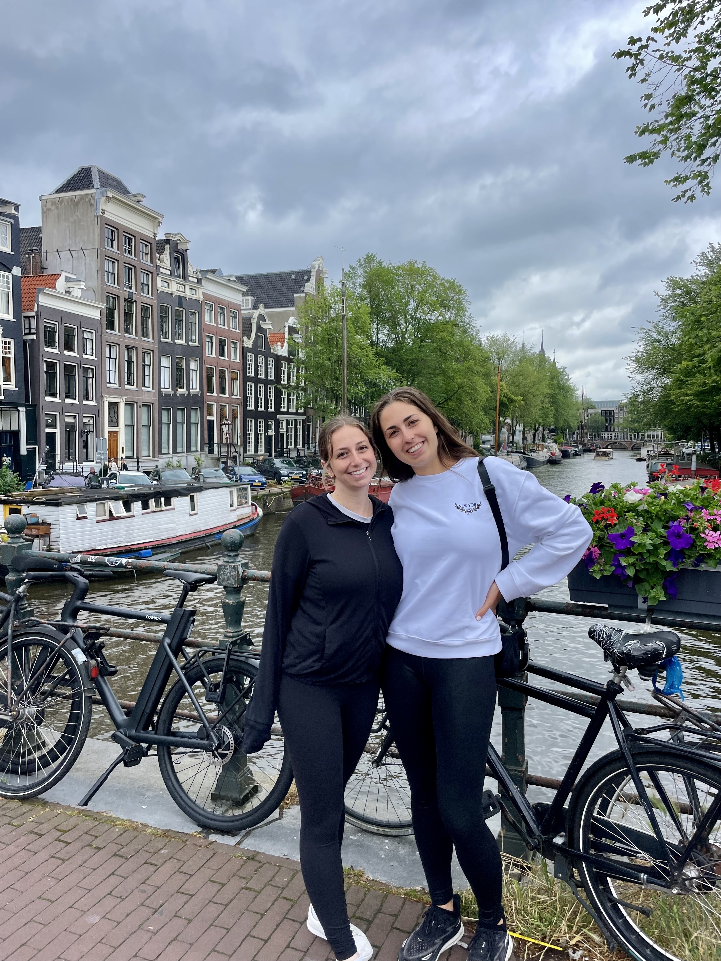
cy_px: 480
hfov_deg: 53.1
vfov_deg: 67.3
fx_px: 722
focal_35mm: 26
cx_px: 360
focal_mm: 4.2
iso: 32
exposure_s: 1/875
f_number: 1.6
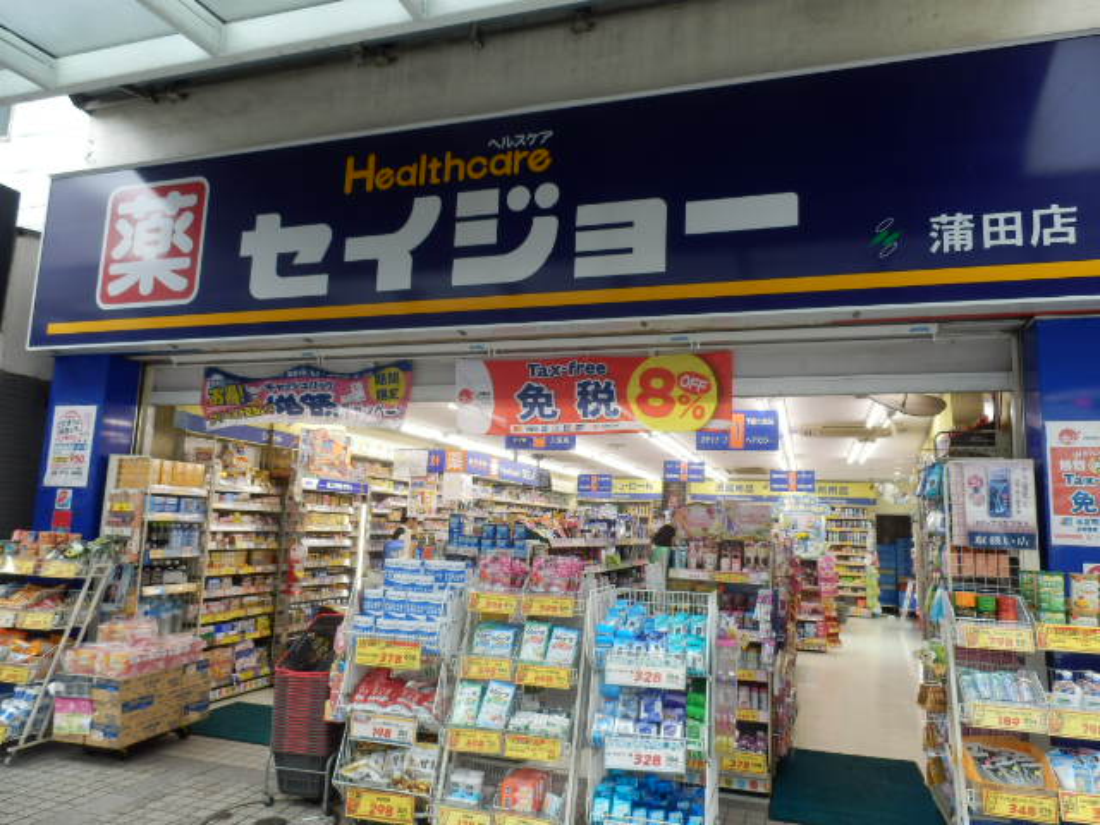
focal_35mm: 24
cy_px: 412
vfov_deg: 56.8
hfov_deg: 71.6
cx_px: 550
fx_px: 763
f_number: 3
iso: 80
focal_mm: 4.2
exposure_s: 1/30
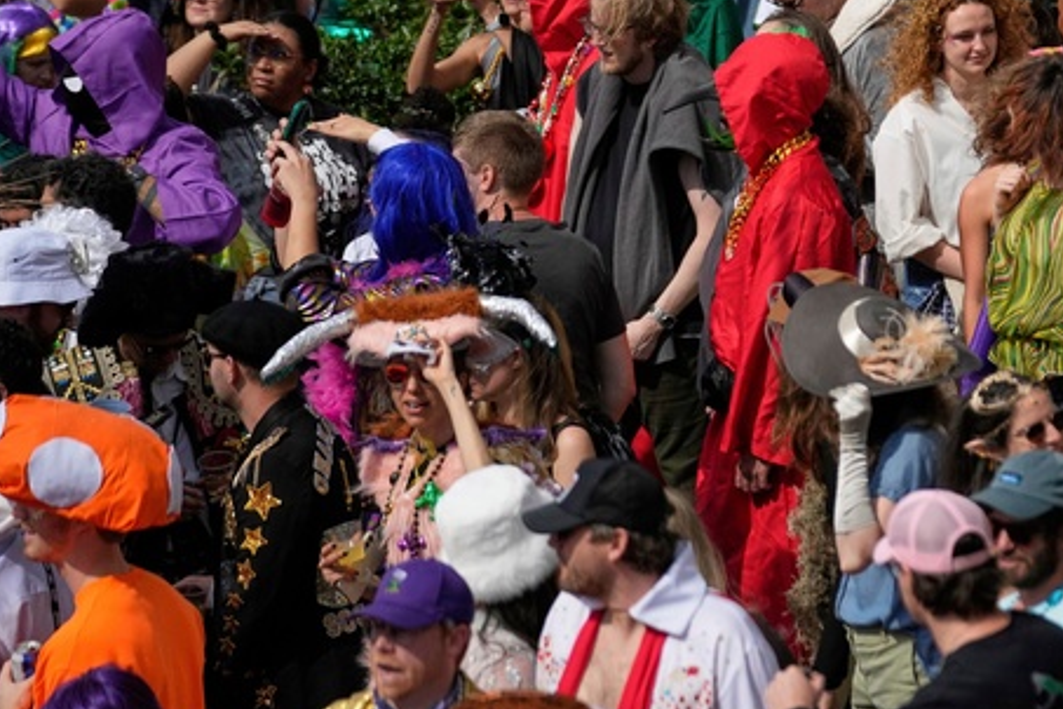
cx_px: 1143
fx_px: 10747
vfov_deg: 3.8
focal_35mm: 364
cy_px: 116
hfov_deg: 5.6
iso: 500
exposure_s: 1/32000
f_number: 2.8
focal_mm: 161
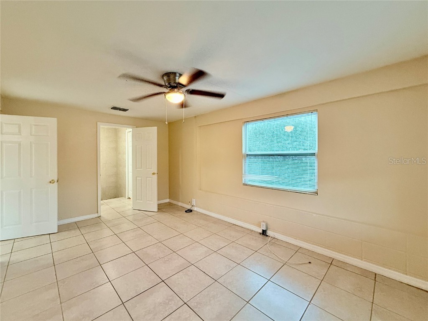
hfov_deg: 102.1
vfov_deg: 85.7
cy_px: 160
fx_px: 173
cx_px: 214
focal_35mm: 14
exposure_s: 1/60
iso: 320
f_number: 2.2
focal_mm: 2.22
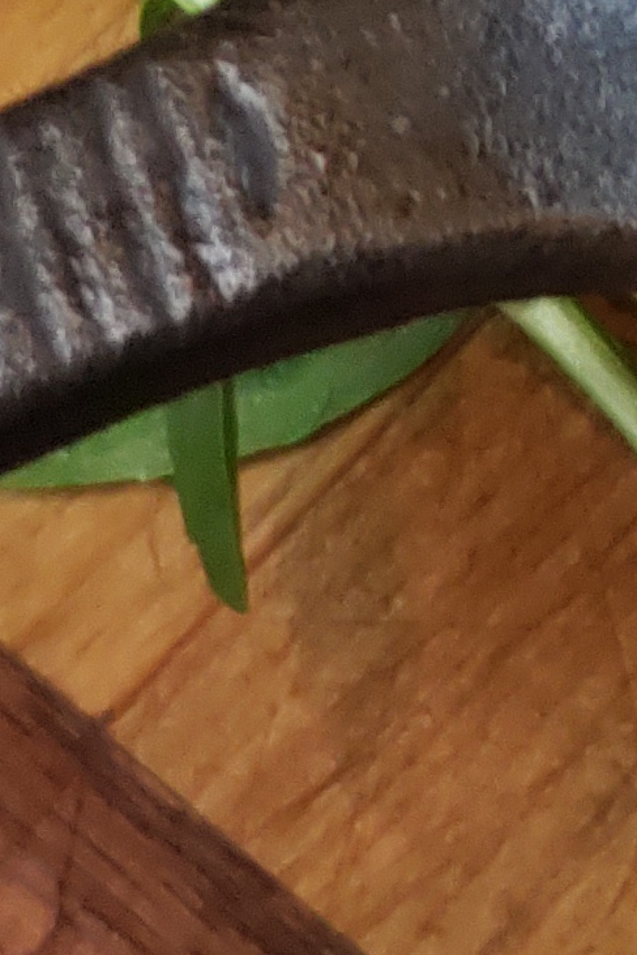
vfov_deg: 6.7
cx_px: 2323
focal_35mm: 298
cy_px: -945
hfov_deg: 4.3
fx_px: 7909
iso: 64
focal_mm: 6
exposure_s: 1/30
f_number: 2.4
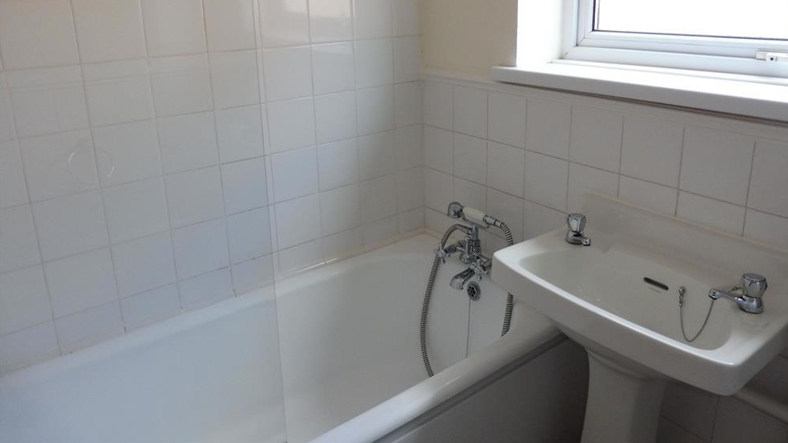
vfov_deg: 42.2
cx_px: 404
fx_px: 564
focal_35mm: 27
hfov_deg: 69.8
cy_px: 143
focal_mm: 4.3
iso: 250
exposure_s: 1/60
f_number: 3.3
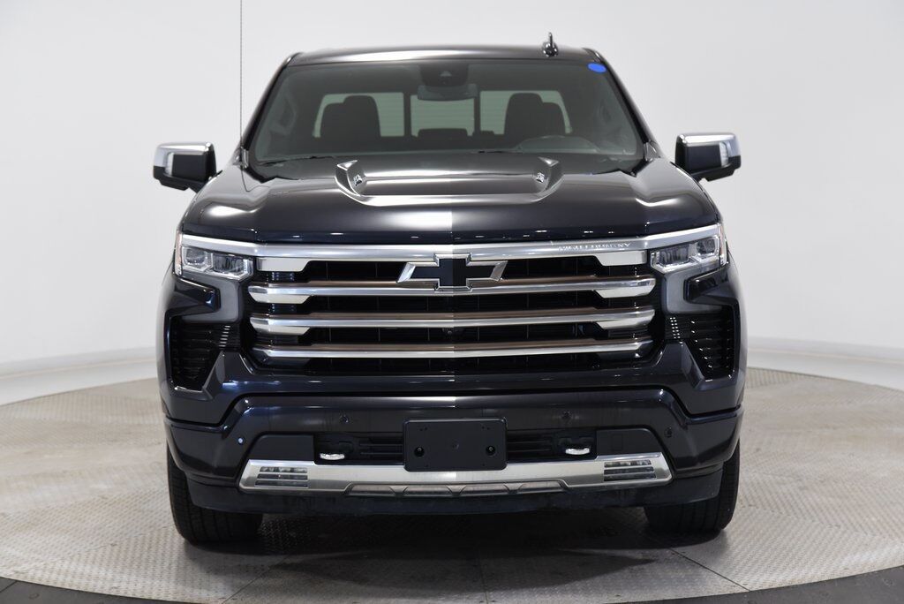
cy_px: 302
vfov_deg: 21.9
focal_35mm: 62
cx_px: 452
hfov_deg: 32.4
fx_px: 1558
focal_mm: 62
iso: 1600
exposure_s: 1/80
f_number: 4.5
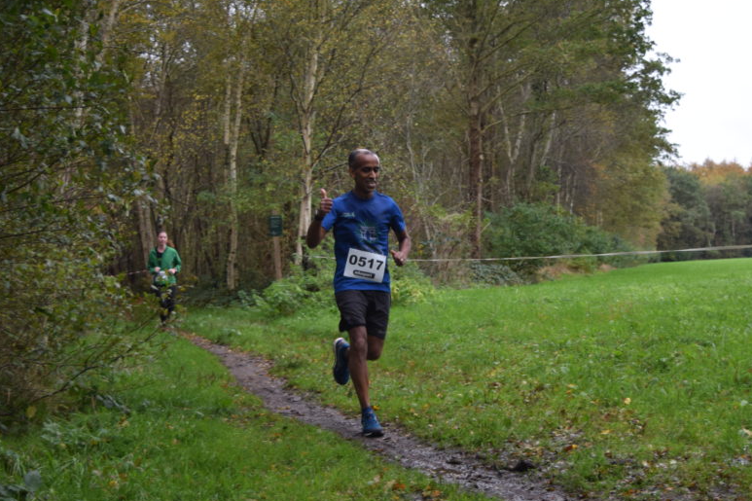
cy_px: 302
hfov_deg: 34.5
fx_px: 1204
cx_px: 477
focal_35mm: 58
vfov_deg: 23.5
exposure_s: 1/160
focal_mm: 29
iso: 200
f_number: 4.2
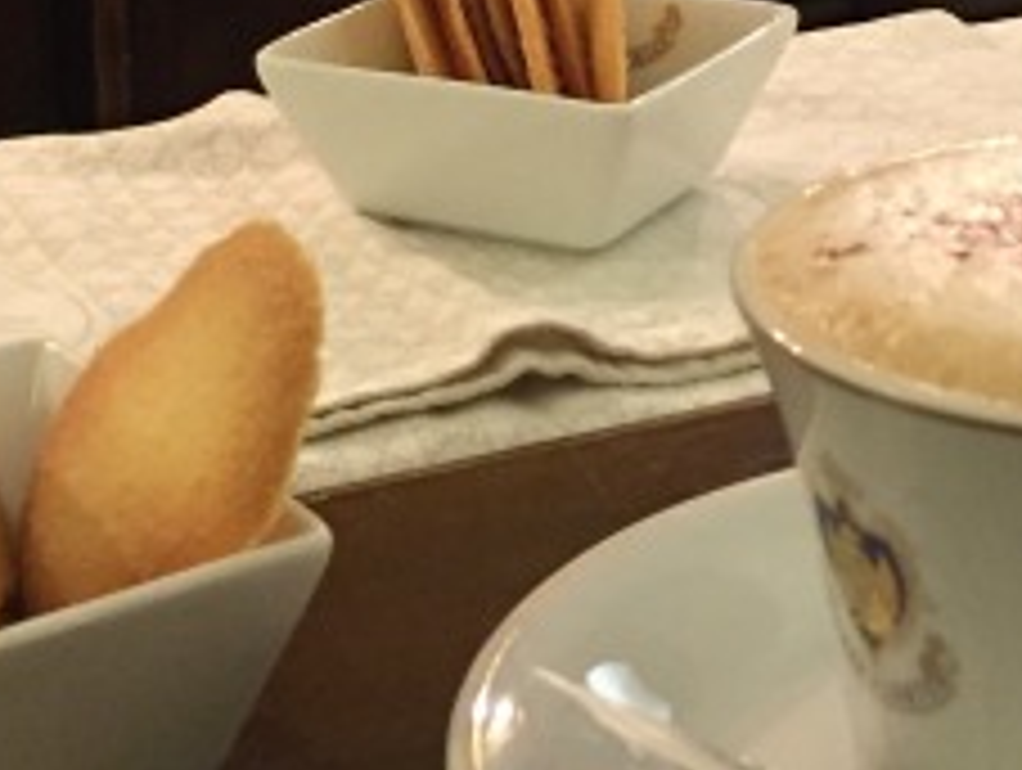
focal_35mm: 102
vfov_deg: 14.2
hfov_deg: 19.1
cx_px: 801
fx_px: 3016
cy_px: -108
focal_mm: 4.15
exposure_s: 1/20
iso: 250
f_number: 2.2
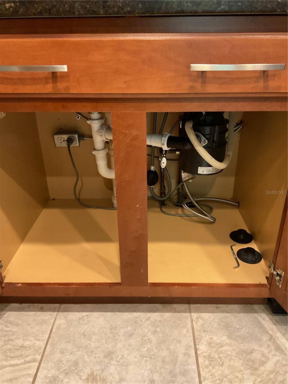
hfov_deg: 48.2
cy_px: 192
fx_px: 322
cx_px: 144
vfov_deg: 61.7
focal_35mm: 29
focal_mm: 3
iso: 250
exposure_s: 1/30
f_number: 1.8
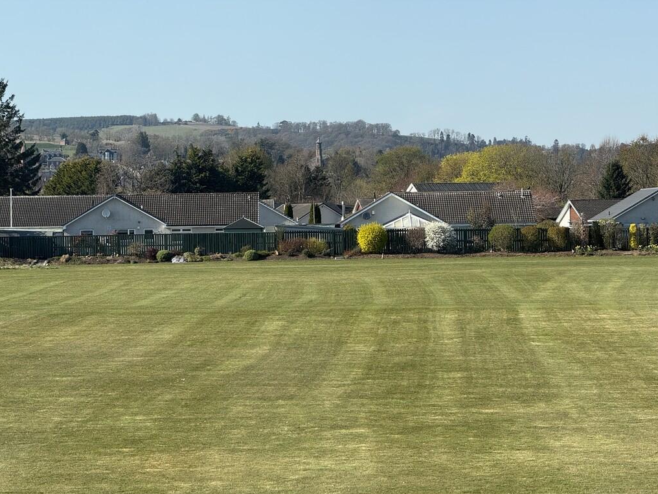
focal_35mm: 121
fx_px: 2300
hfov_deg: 16.3
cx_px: 330
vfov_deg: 12.2
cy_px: 248
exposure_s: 1/767
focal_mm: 15.66
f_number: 2.8
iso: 50
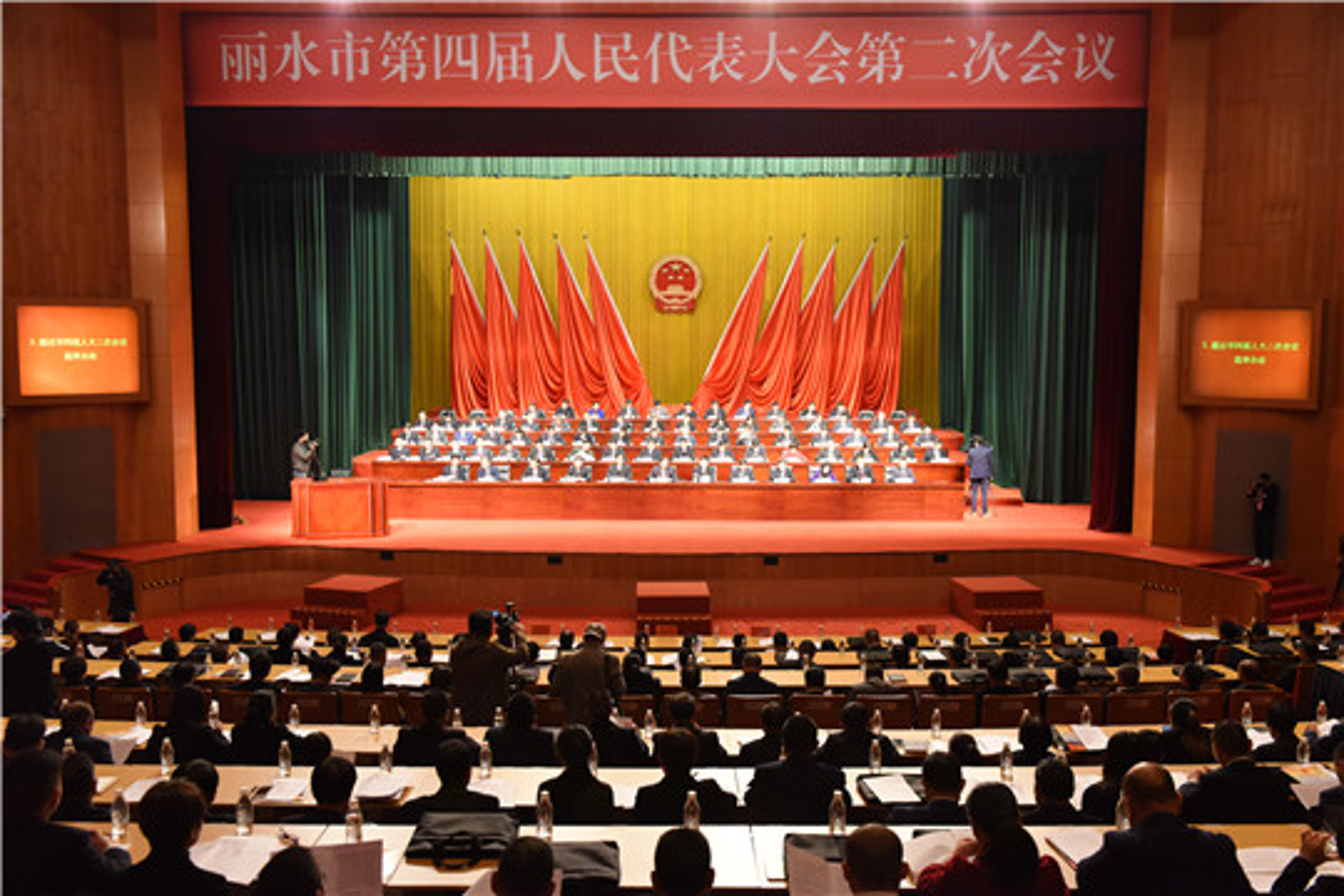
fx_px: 1307
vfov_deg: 37.9
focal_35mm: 35
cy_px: 448
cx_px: 672
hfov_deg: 54.4
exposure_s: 1/80
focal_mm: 35
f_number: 5.6
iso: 3200
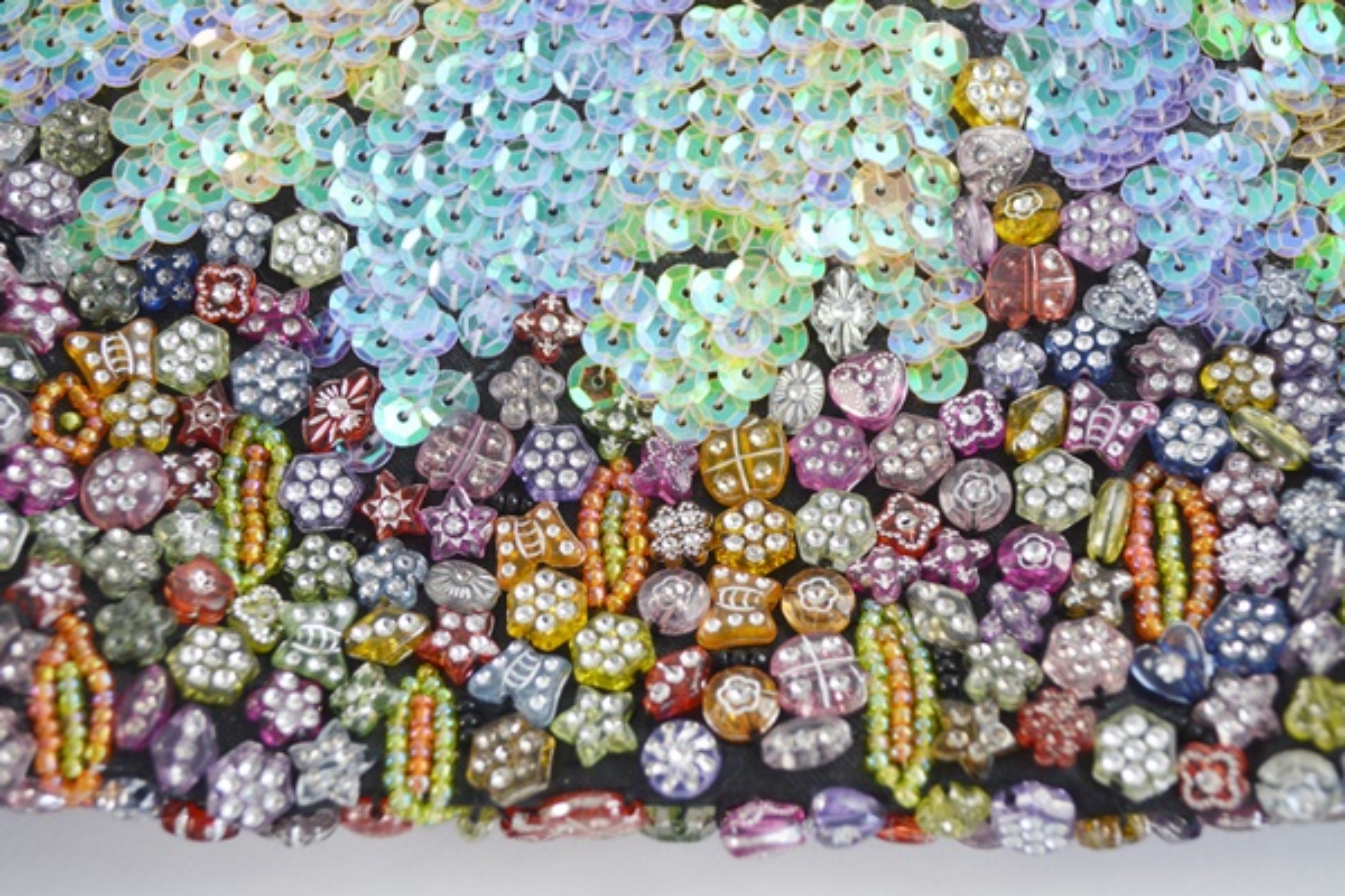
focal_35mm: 52
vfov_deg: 25.8
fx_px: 1961
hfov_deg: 37.9
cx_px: 672
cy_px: 448
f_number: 5.3
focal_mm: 35
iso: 400
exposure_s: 1/125
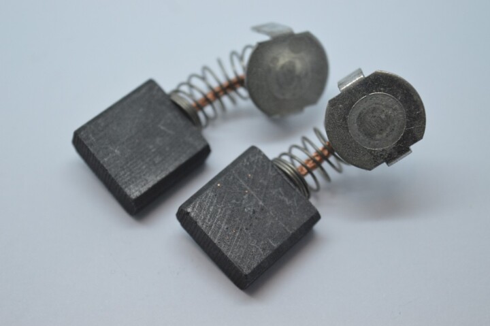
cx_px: 245
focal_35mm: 82
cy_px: 163
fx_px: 1122
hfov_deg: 24.6
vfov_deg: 16.5
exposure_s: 1/80
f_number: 5.6
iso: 400
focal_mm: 55
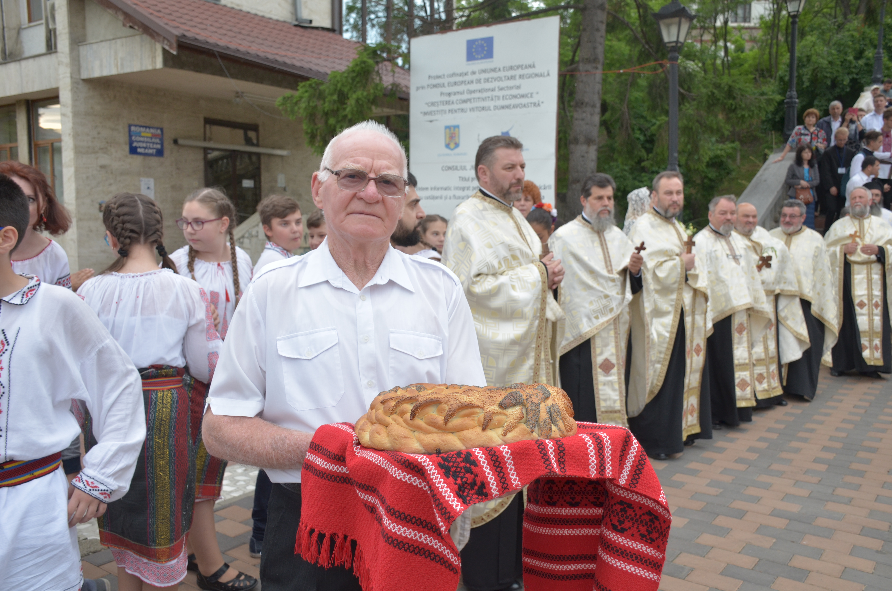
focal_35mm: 33
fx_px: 816
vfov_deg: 39.8
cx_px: 446
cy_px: 296
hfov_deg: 57.3
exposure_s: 1/250
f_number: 5
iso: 400
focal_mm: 22
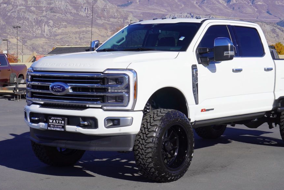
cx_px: 164
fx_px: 573
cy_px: 106
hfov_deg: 27.8
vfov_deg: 18.8
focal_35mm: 73
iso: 100
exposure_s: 1/160
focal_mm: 41
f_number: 11
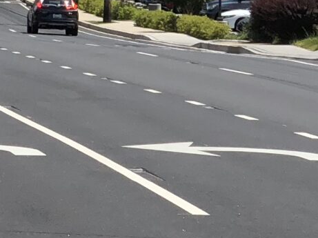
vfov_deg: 5.1
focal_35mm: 289
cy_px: -212
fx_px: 2653
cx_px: -210
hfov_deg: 6.7
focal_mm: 6
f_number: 2.4
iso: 16
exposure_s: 1/1473
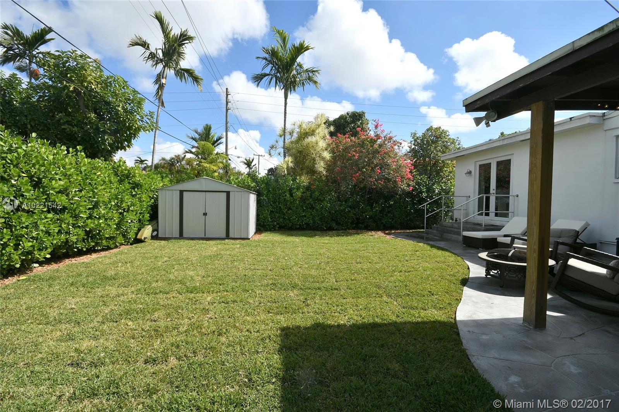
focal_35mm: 15
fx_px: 258
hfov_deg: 100.4
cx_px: 310
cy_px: 206
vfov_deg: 77.3
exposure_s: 1/250
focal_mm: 10
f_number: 8
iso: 100
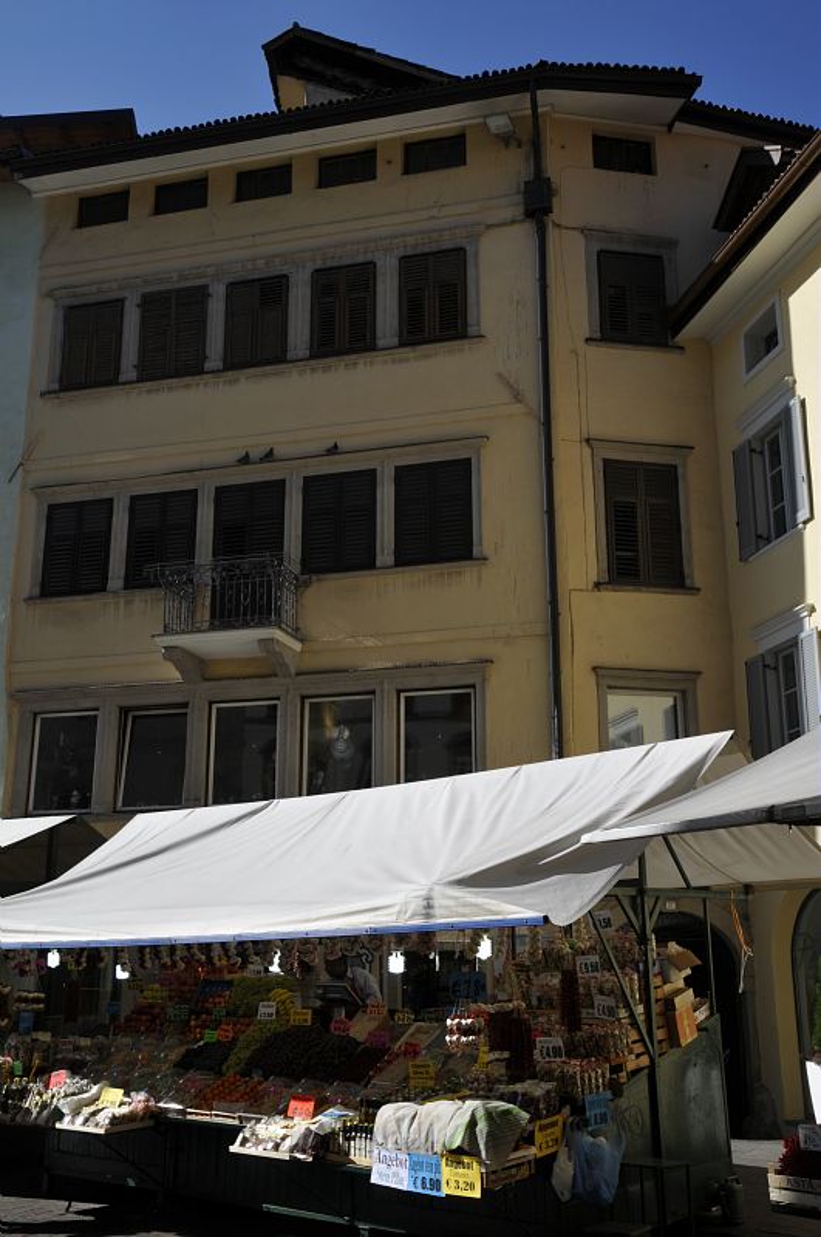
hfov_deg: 36.8
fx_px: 1235
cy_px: 618
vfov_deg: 53.2
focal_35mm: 36
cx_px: 410
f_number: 9
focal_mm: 24
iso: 200
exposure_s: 1/320
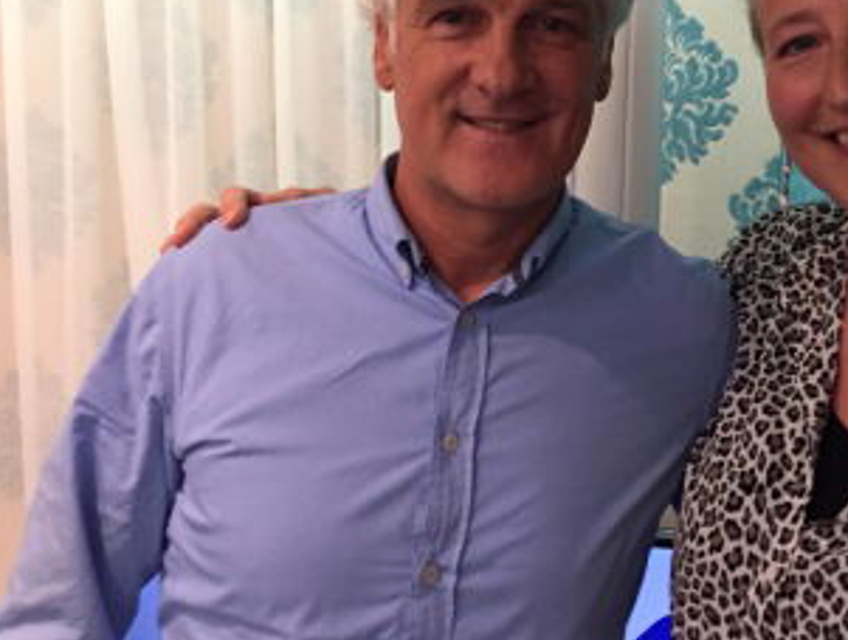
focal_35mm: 48
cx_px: 662
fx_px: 1178
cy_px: 154
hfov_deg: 38.3
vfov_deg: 29.8
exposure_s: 1/17
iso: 250
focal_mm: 4.15
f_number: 2.2
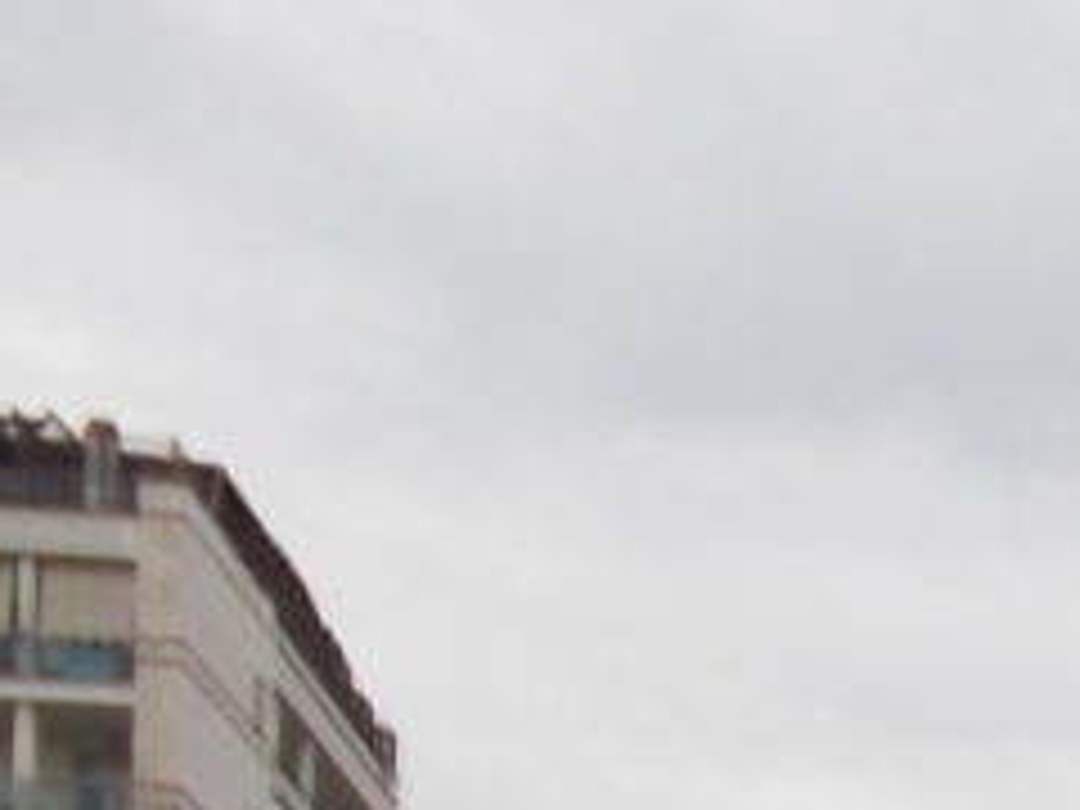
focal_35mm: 111
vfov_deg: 11.8
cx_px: 1786
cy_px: 1692
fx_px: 3463
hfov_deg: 15.8
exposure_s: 1/100
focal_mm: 4.6
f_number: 8
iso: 80
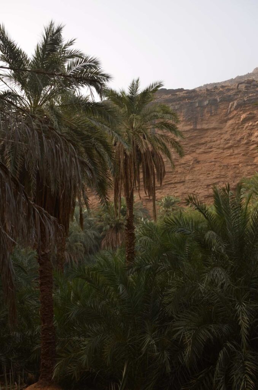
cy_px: 195
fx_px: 454
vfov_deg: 46.5
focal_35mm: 42
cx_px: 129
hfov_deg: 31.7
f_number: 6.7
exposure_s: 1/180
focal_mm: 28
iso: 200
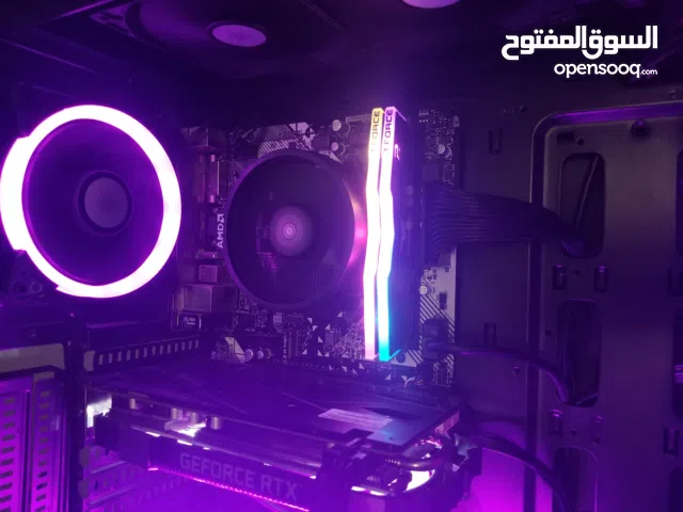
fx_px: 513
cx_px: 342
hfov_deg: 67.3
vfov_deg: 53.1
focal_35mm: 26
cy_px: 256
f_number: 1.7
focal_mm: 4.3
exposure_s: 1/25
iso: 200
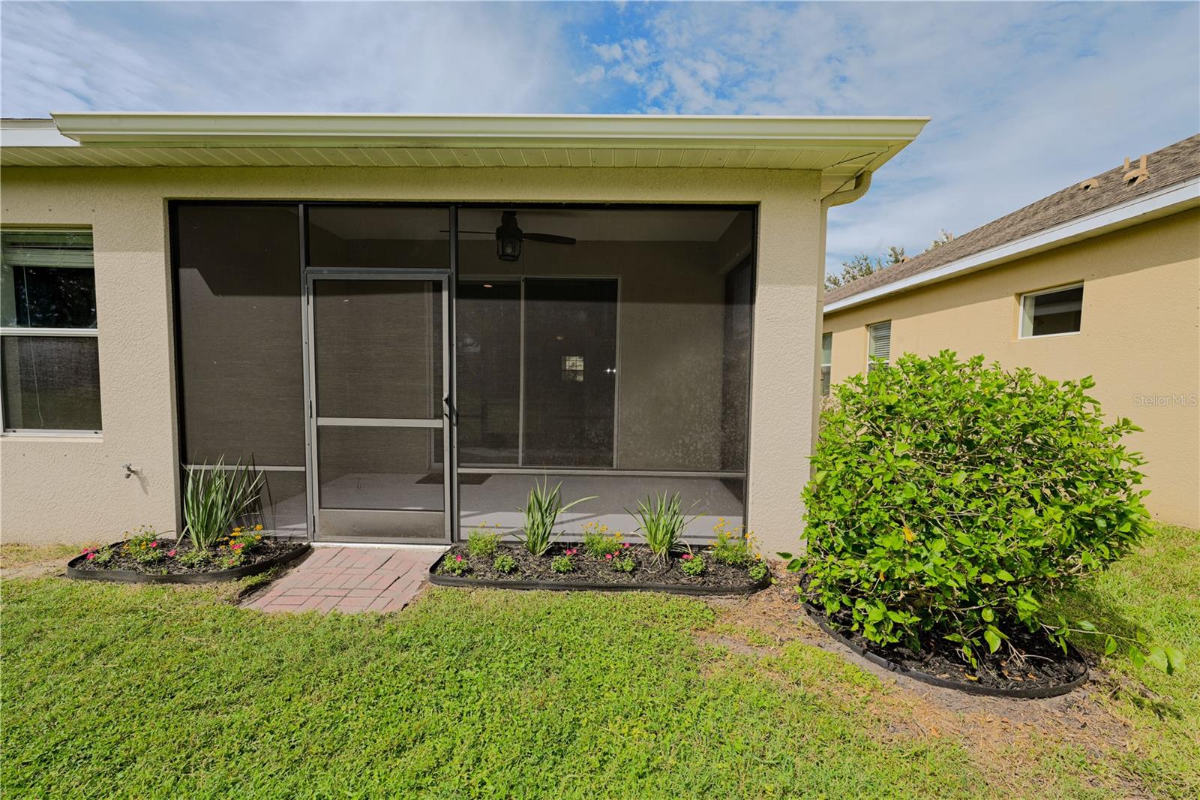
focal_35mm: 14
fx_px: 483
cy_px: 400
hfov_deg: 102.3
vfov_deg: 79.2
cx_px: 600
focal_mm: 14.5
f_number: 4
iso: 140
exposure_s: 1/60
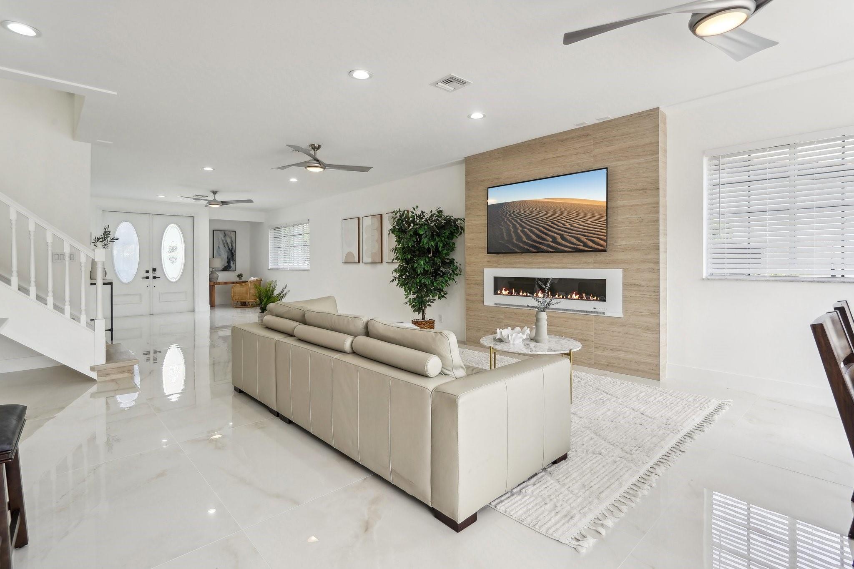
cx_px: 427
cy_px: 284
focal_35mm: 16
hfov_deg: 96.7
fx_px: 379
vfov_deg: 73.7
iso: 400
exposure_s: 1/30
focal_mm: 16
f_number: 10
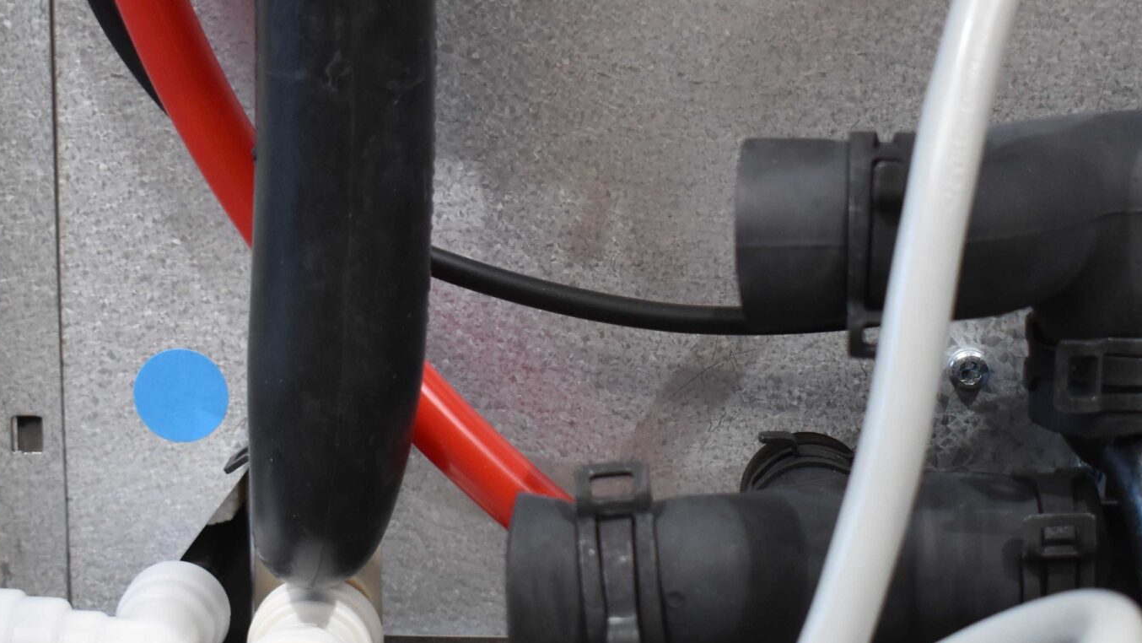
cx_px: 622
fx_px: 3059
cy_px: 288
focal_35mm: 101
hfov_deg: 21.1
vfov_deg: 12.0
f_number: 4.5
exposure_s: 1/125
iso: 1000
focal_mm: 34
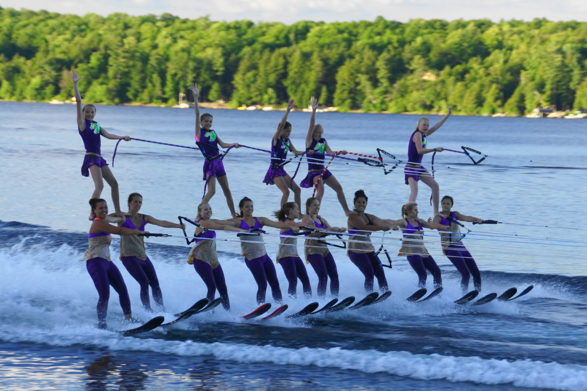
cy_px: 196
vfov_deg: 12.2
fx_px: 1834
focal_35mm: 112
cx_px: 294
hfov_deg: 18.2
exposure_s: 1/160
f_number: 5.6
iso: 400
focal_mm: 75
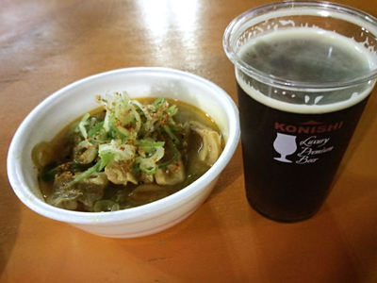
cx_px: 188
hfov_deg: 60.0
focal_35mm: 30
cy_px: 142
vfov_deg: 46.8
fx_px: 327
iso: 800
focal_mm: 4.06
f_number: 1.94
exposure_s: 1/10
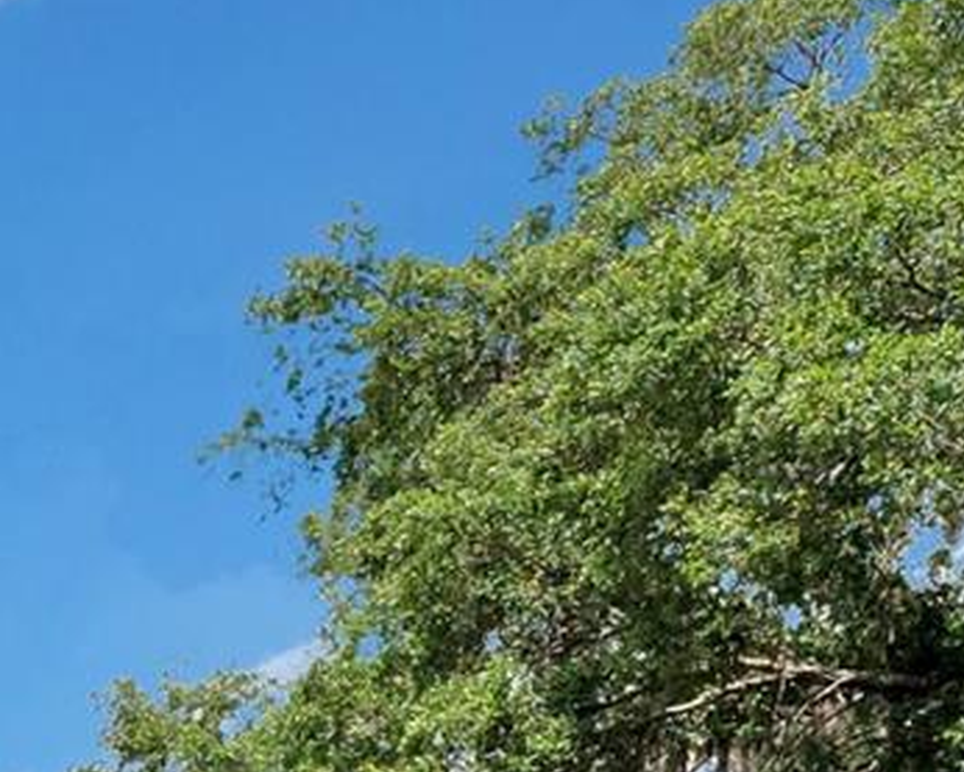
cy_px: 1106
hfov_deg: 18.9
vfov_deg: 17.9
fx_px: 2226
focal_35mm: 78
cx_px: -761
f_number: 7.1
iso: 400
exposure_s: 1/2500
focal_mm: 12
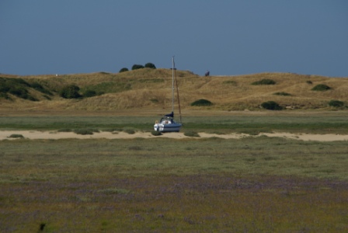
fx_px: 2904
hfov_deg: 6.9
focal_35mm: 300
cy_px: 116
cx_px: 174
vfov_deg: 4.6
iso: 100
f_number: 9
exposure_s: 1/400
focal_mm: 200
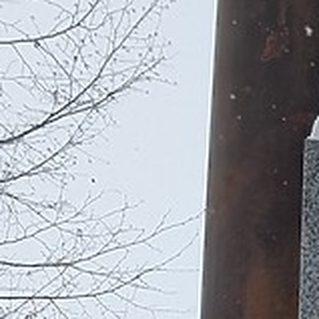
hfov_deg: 10.8
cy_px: 963
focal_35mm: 138
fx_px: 1439
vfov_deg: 9.7
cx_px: 754
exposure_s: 1/577
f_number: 1.68
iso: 22
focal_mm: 6.9
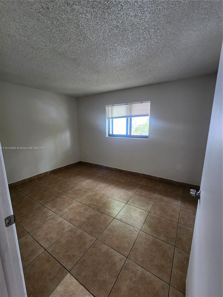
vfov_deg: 106.2
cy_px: 148
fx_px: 112
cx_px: 112
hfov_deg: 89.9
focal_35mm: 13
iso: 500
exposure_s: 1/30
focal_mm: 2.2
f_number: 2.2
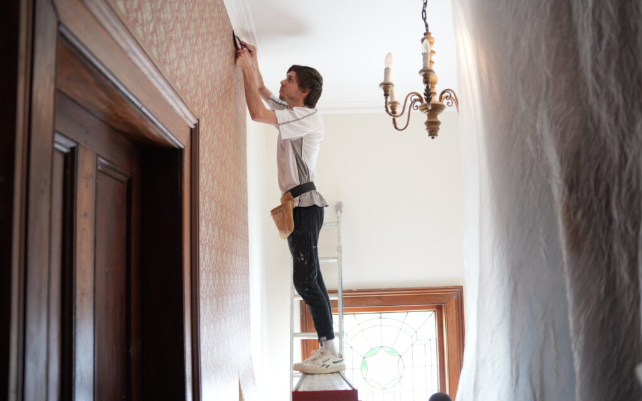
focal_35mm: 31
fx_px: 542
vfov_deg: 40.6
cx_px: 324
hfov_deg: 61.2
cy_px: 216
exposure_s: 1/80
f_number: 2.8
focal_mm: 30
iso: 400
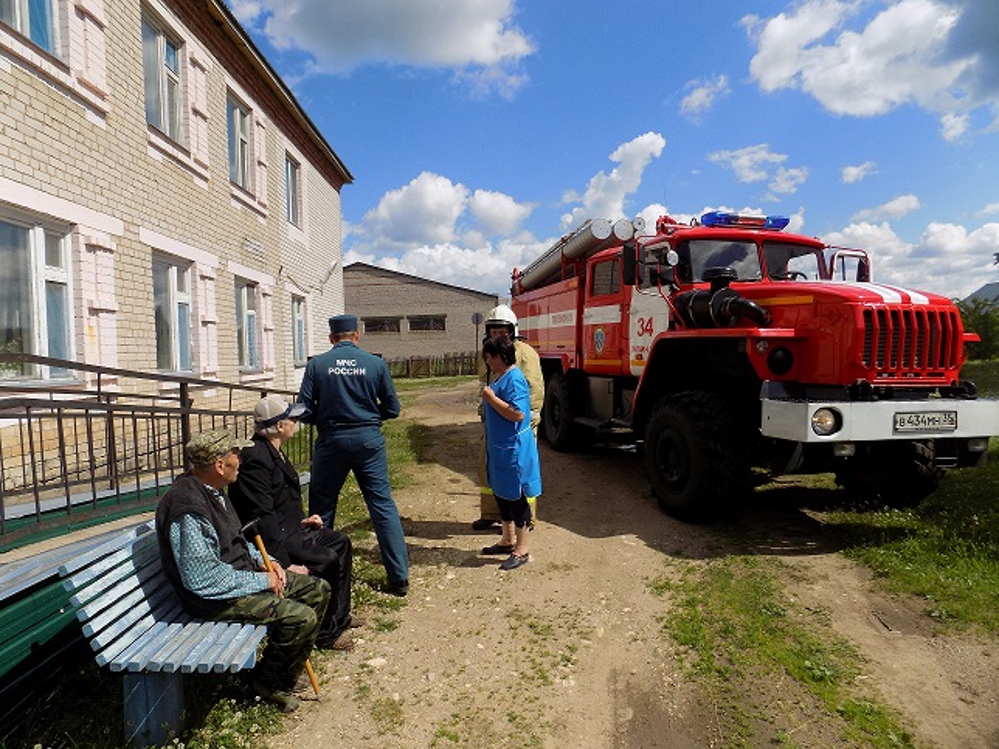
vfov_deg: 58.9
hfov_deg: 73.9
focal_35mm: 23
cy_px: 374
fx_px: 664
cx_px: 500
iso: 80
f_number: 9.9
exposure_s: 1/160
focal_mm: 4
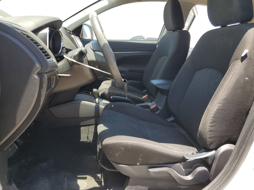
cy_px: 95
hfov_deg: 67.3
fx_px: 191
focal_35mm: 26
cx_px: 127
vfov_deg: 53.1
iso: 50
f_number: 1.5
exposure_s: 1/435
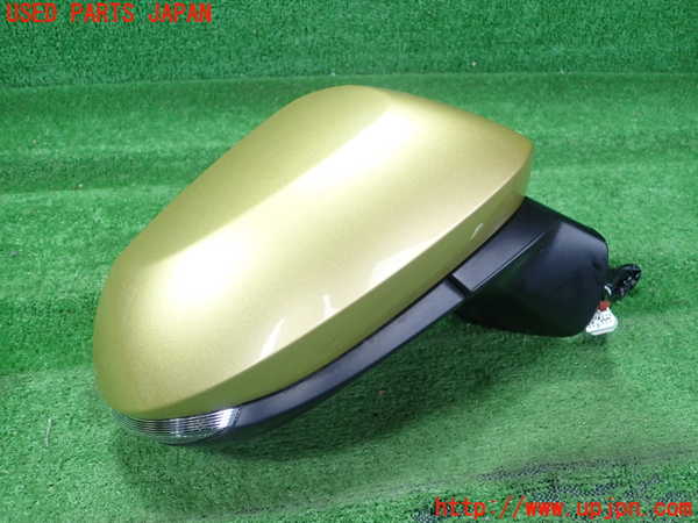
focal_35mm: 30
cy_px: 262
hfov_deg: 60.0
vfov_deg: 46.8
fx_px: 605
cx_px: 349
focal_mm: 5.5
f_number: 2.3
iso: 400
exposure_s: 1/125
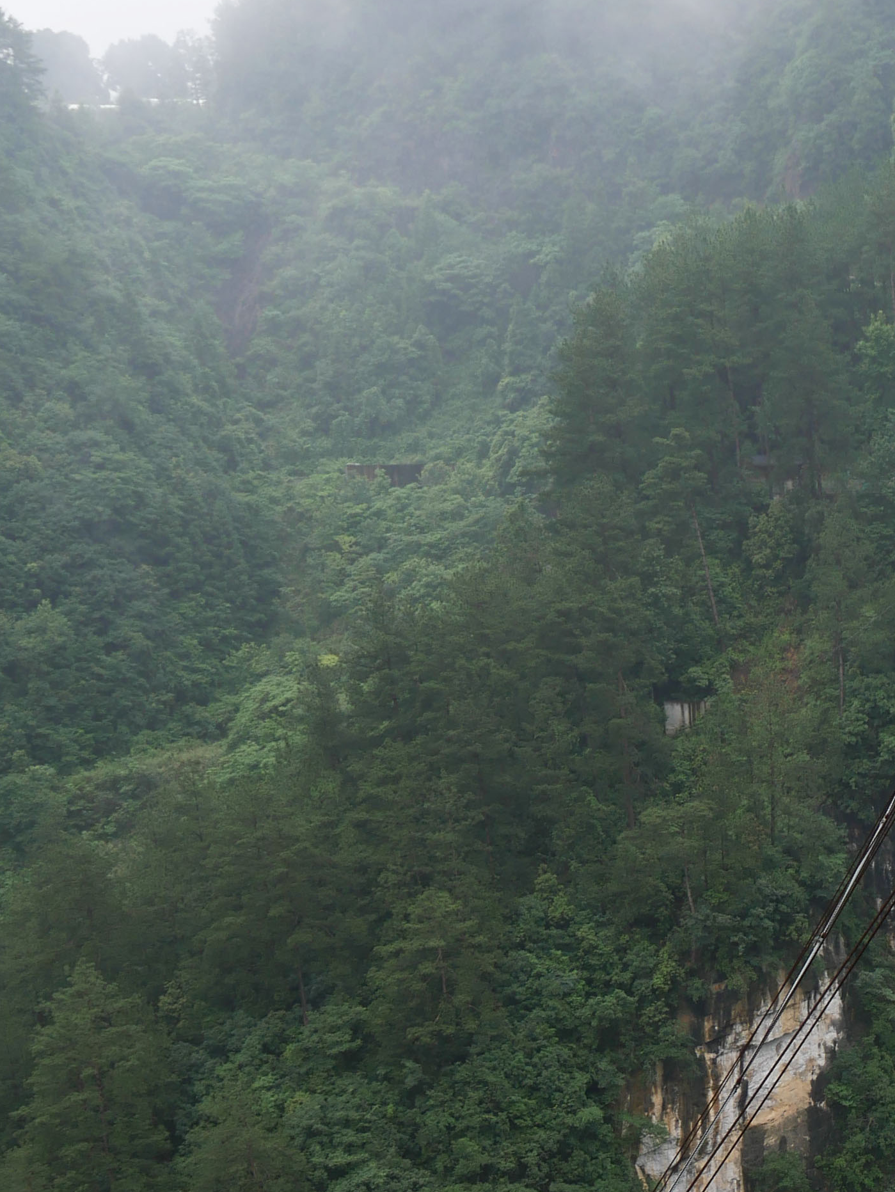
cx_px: 1056
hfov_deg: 20.1
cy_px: 1204
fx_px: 2377
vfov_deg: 26.6
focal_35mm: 69
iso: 200
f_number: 6.3
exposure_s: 1/320
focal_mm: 14
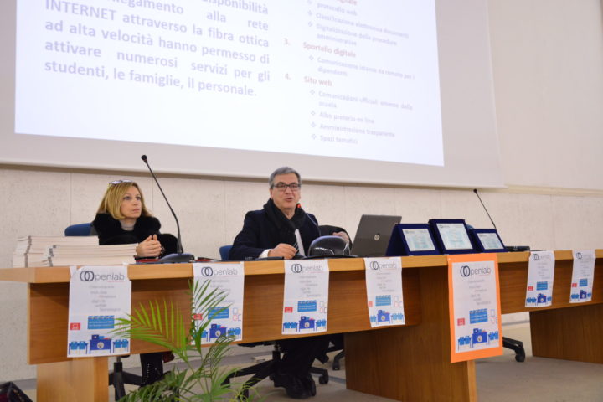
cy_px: 201
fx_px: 628
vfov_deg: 35.5
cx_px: 302
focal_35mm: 38
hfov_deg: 51.3
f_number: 4.5
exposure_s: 1/30
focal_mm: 25
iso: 1600
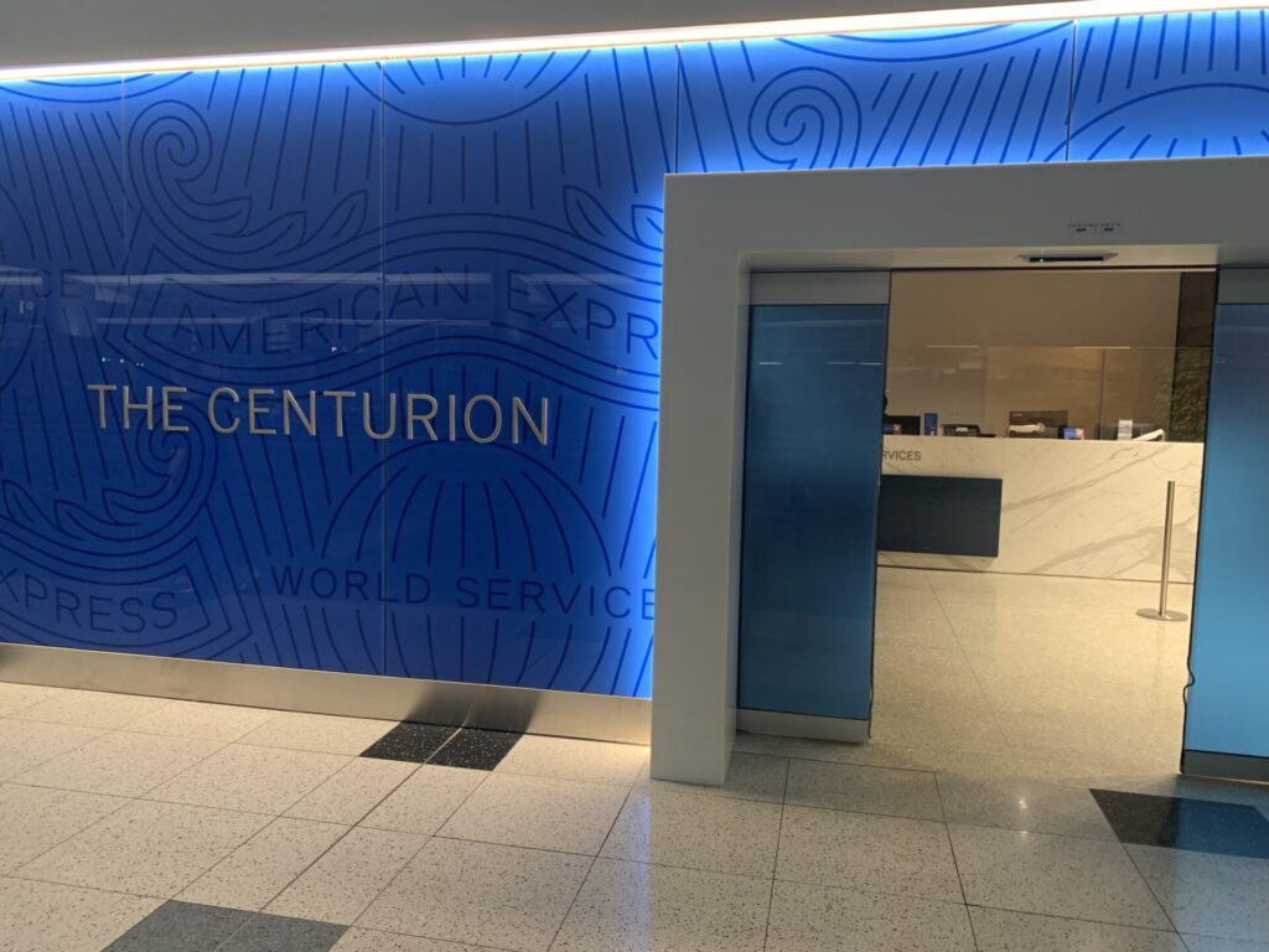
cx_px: 634
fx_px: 953
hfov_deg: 67.3
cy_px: 476
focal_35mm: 26
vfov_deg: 53.1
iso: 100
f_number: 1.8
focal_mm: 4.25
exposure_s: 1/60
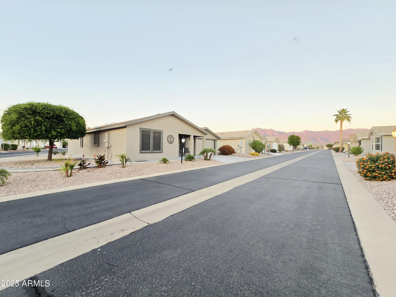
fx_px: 149
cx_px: 198
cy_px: 148
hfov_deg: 106.2
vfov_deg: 89.9
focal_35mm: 13
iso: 80
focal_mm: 2.2
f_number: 2.2
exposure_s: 1/60.2
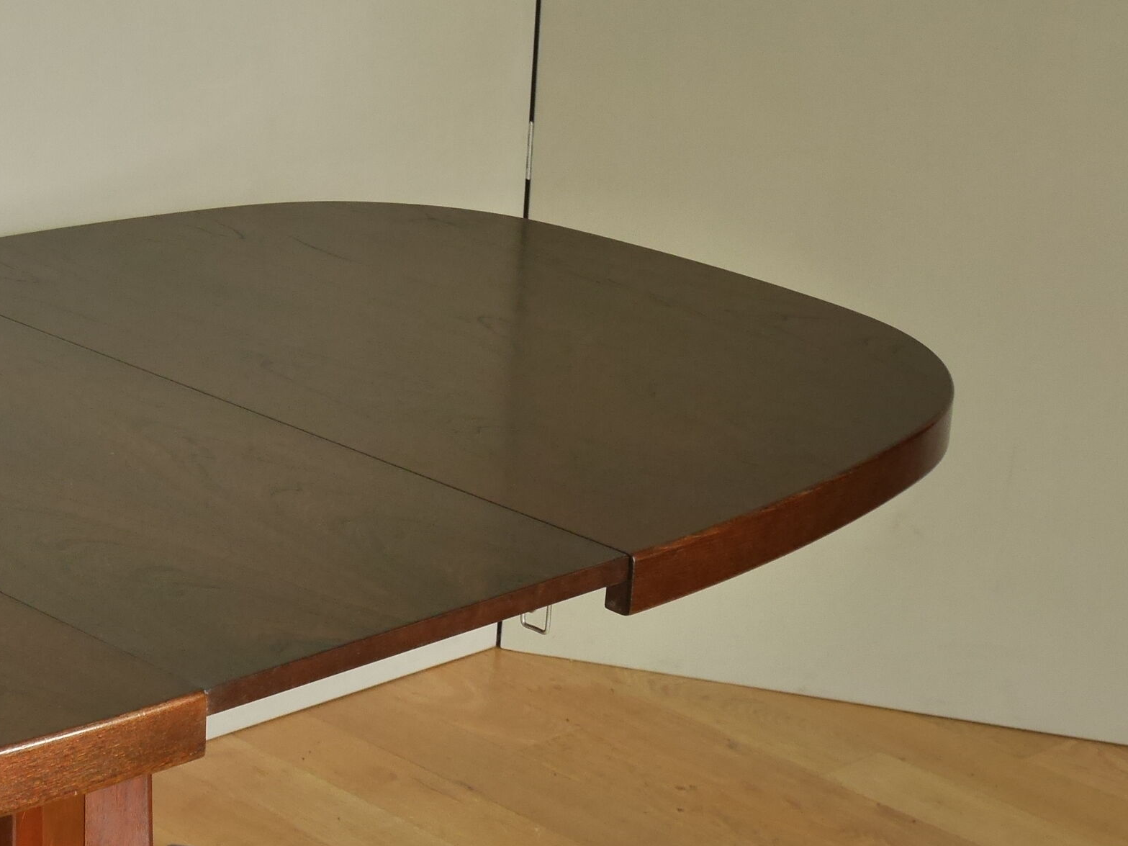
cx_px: 16
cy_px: 723
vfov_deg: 14.8
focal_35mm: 99
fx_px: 3226
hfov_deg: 19.3
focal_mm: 24
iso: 1000
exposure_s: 1/60
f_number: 5
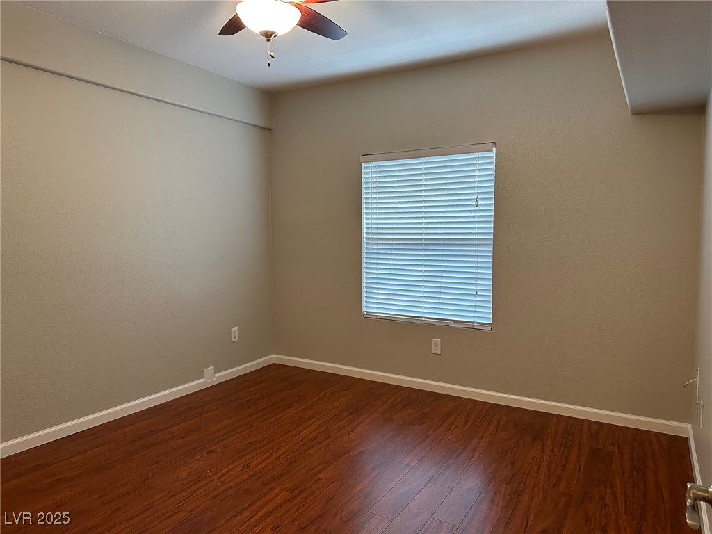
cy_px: 267
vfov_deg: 56.8
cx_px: 356
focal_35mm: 24
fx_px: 494
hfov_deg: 71.6
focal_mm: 6.86
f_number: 1.78
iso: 200
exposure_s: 1/60
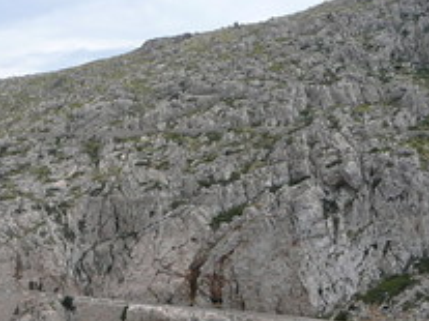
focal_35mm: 93
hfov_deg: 20.6
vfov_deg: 15.7
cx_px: 29
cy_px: 266
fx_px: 1152
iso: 80
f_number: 5
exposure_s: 1/400
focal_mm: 5.2
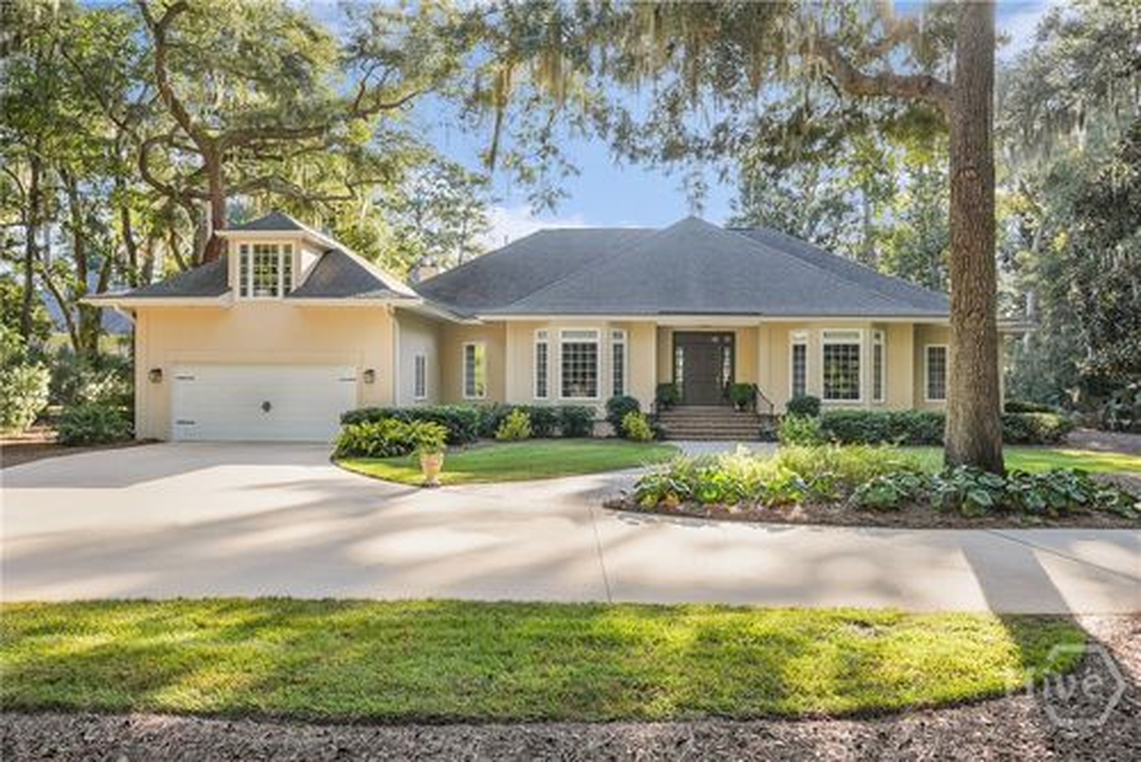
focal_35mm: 28
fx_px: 872
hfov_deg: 66.4
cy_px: 381
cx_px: 570
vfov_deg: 47.2
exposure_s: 1/60
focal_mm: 27.5
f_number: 9
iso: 320
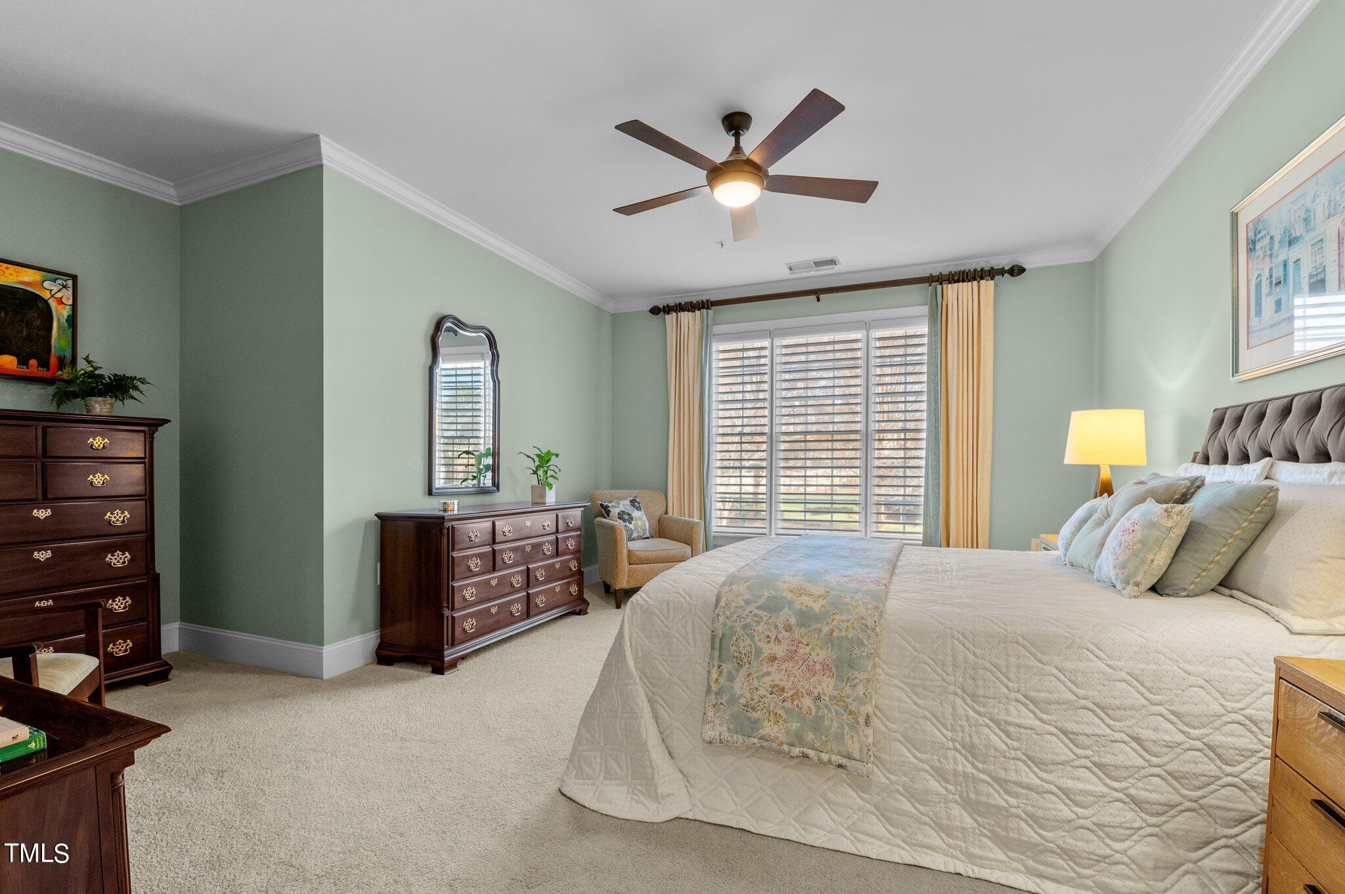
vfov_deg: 77.2
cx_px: 672
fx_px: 560
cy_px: 447
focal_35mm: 15
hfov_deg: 100.4
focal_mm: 15
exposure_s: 1/10
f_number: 7.1
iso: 400
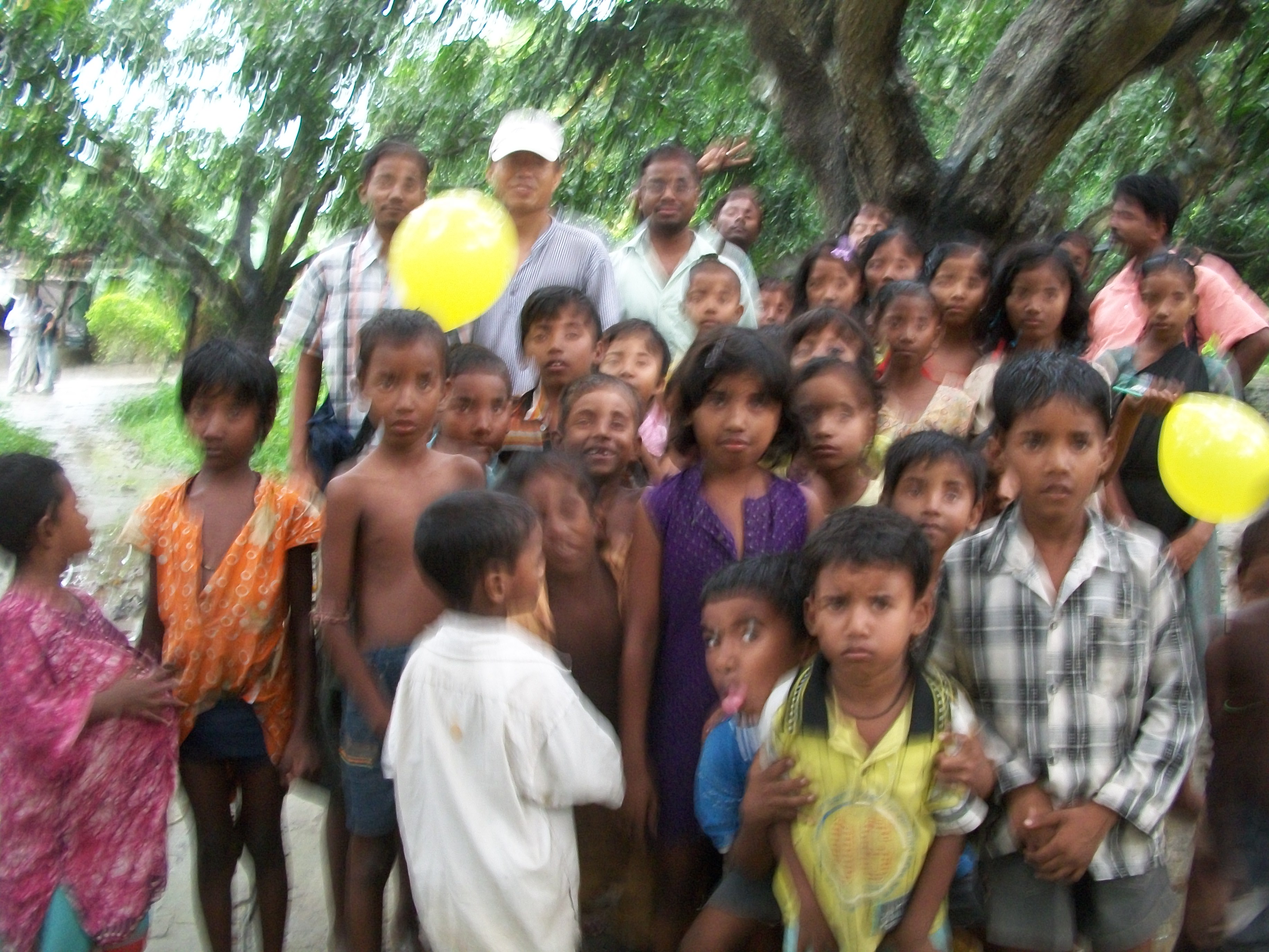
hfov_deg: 52.6
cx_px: 634
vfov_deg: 40.7
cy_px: 476
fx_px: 1283
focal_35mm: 35
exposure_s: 1/8
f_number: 3.1
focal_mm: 6.3
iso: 241
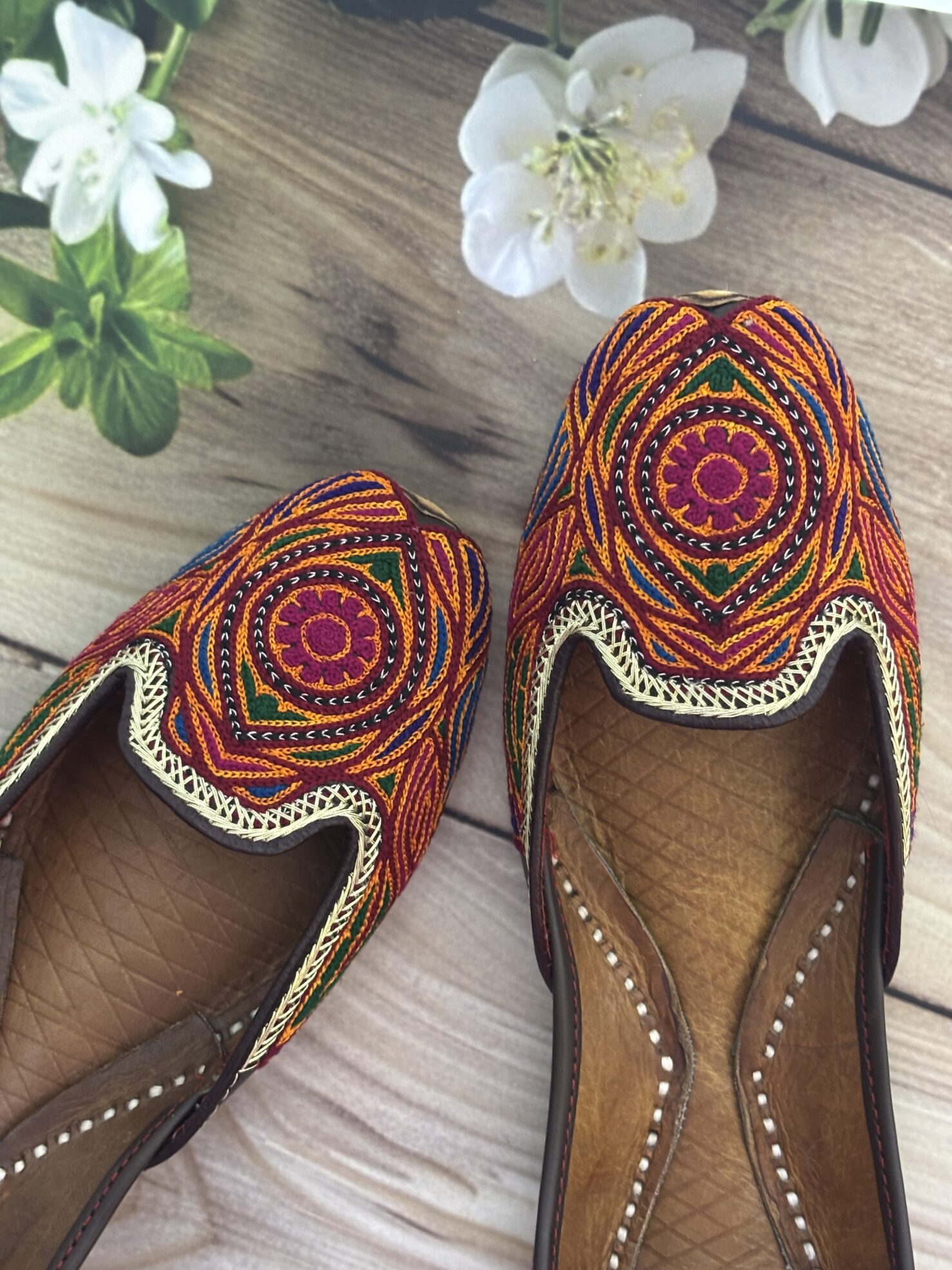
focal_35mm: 52
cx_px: 476
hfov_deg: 28.0
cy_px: 635
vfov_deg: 36.8
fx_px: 1907
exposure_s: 1/33
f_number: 1.6
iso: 200
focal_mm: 5.96
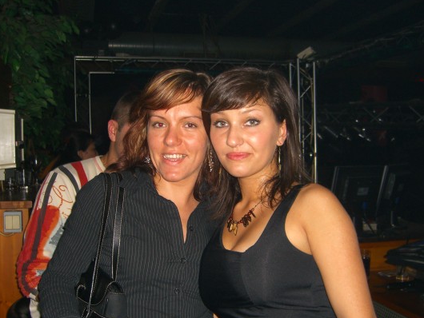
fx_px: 527
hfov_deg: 43.8
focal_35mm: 43
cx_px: 207
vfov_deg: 33.6
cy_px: 173
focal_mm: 7.9
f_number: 2.8
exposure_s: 1/60
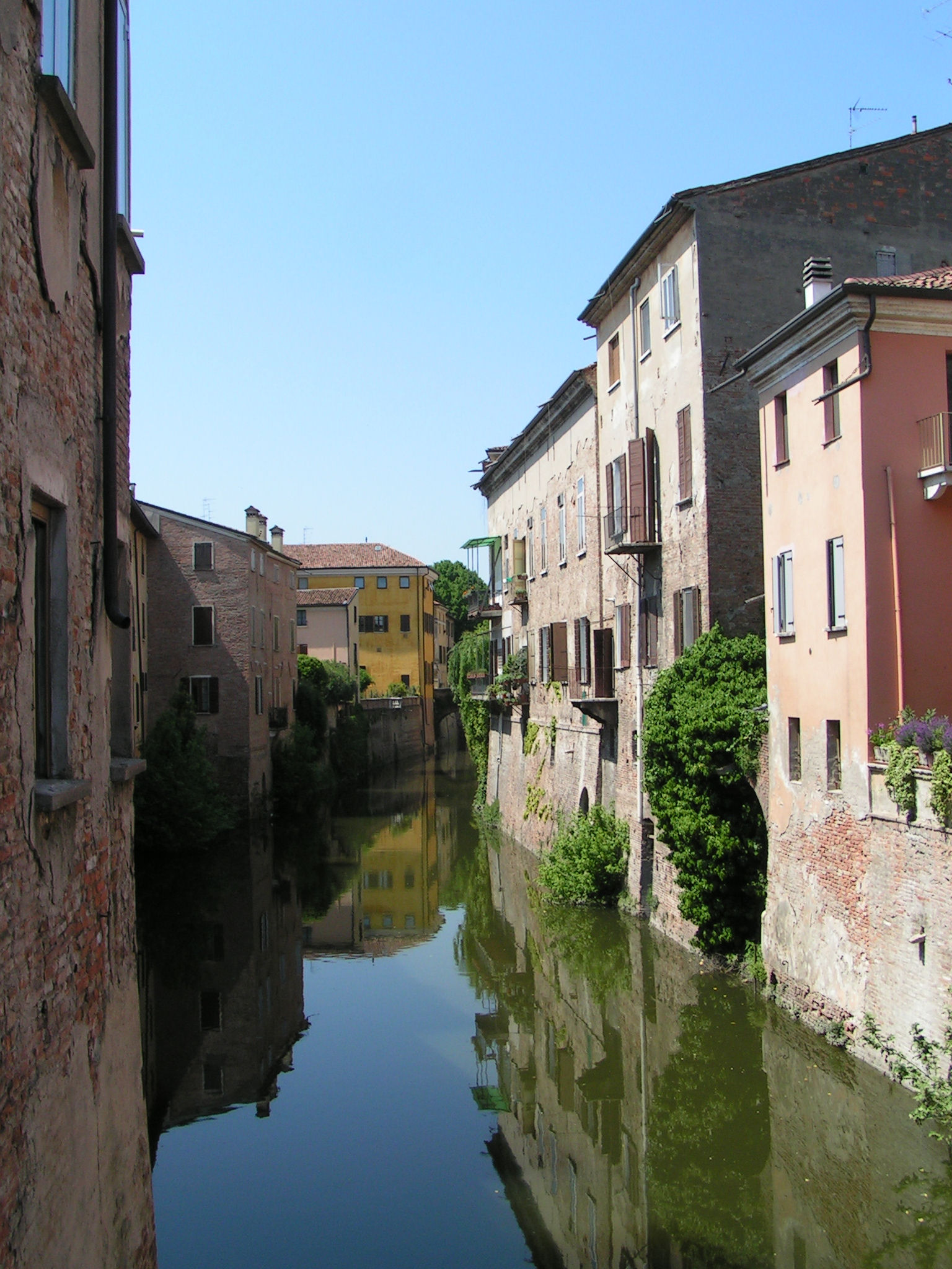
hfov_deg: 37.7
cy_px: 634
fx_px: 1393
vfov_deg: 49.0
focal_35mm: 38
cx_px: 476
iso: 50
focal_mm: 5.8
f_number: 5.6
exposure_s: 1/320
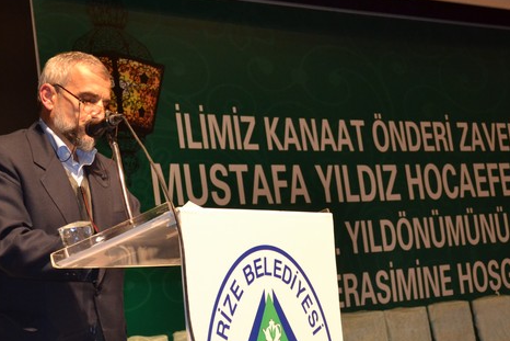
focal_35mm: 82
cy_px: 204
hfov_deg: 24.6
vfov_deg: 16.7
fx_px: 1162
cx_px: 338
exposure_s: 1/60
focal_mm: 38
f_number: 5
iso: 1600
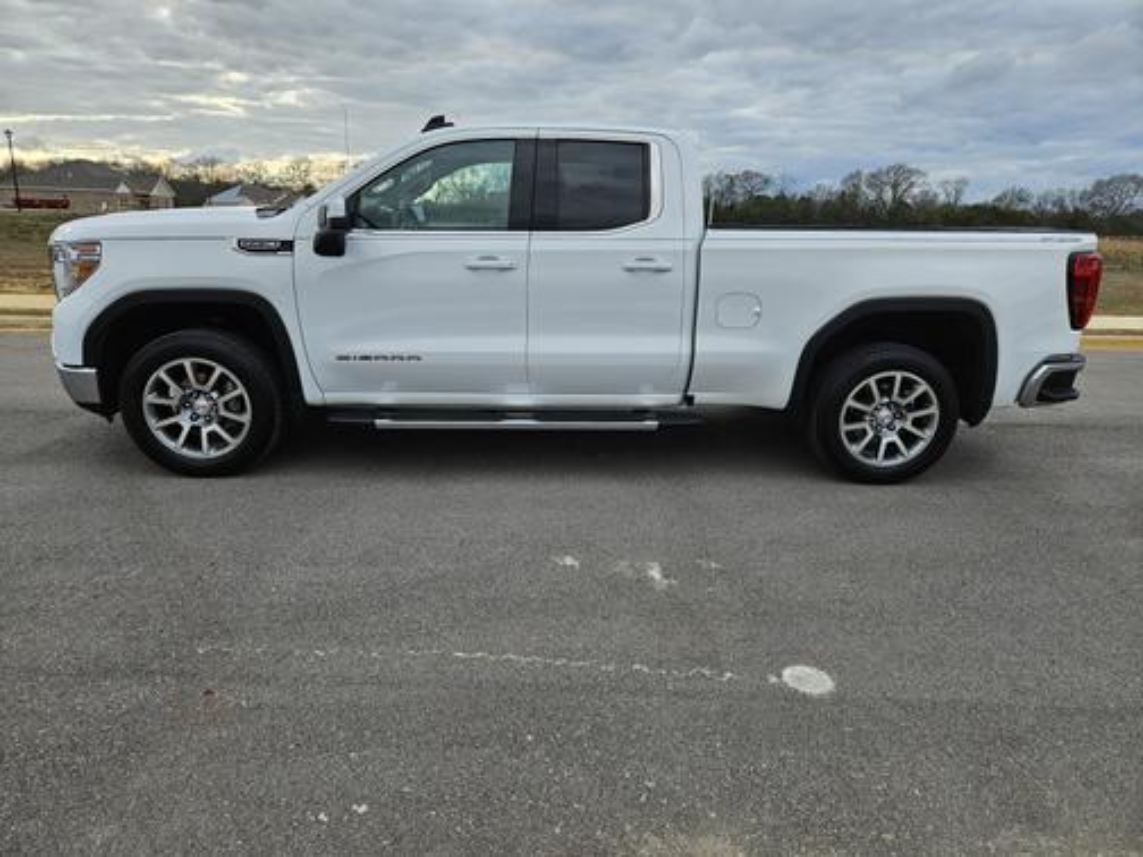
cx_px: 572
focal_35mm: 23
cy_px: 428
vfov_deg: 58.9
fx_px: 759
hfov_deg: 73.9
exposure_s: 1/362
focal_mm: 5.4
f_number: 1.8
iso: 25
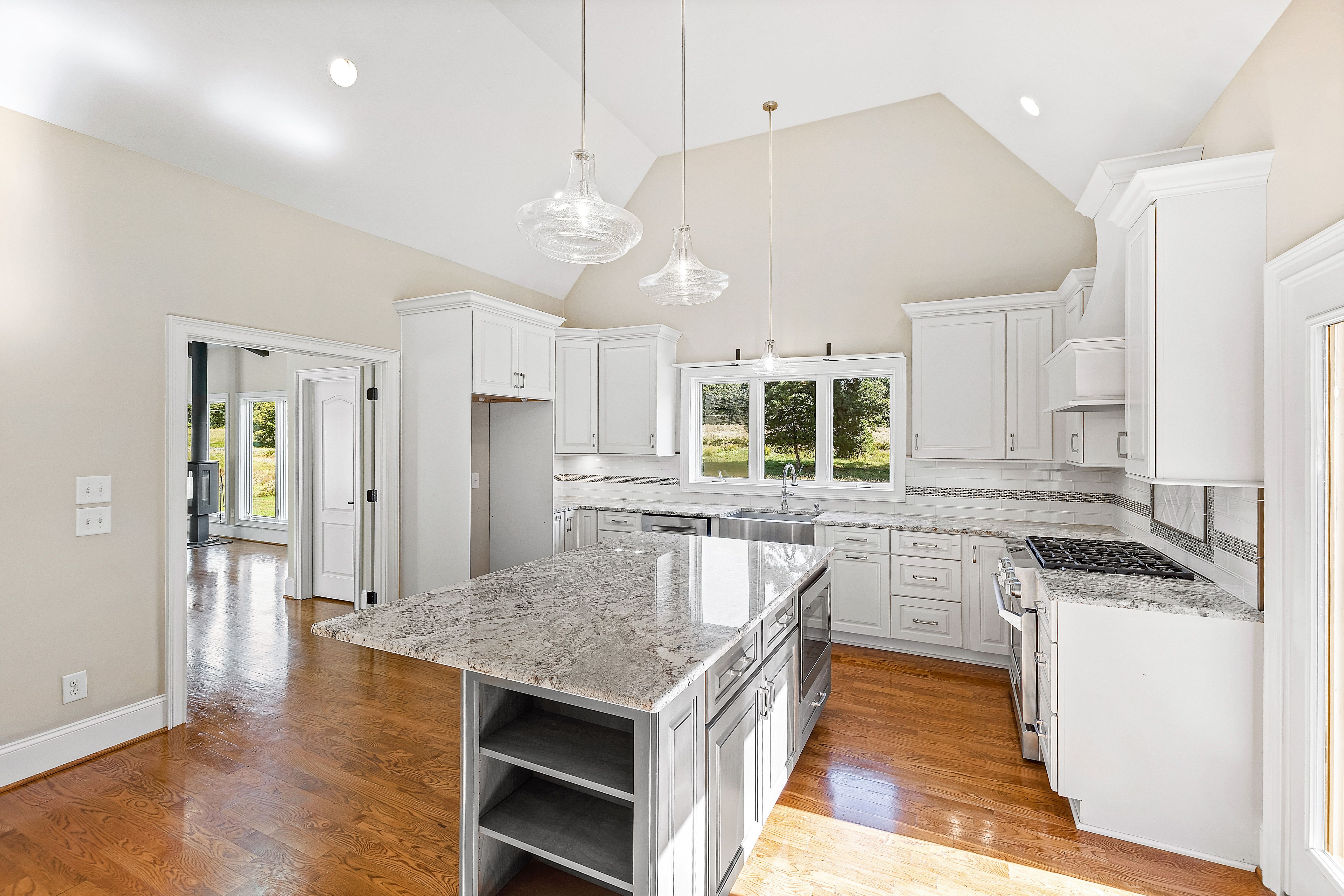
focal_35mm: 15
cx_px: 672
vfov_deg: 77.3
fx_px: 560
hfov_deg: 100.4
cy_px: 448
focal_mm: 10
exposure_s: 1/4
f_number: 9
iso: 100
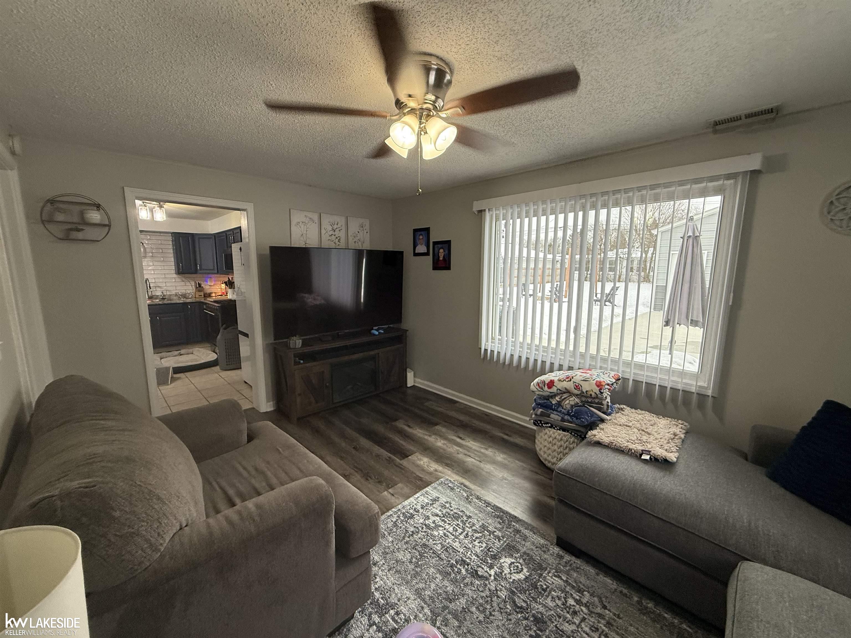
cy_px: 319
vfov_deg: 85.7
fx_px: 344
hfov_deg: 102.1
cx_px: 426
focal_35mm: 14
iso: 160
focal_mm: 2.22
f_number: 2.2
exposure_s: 1/120
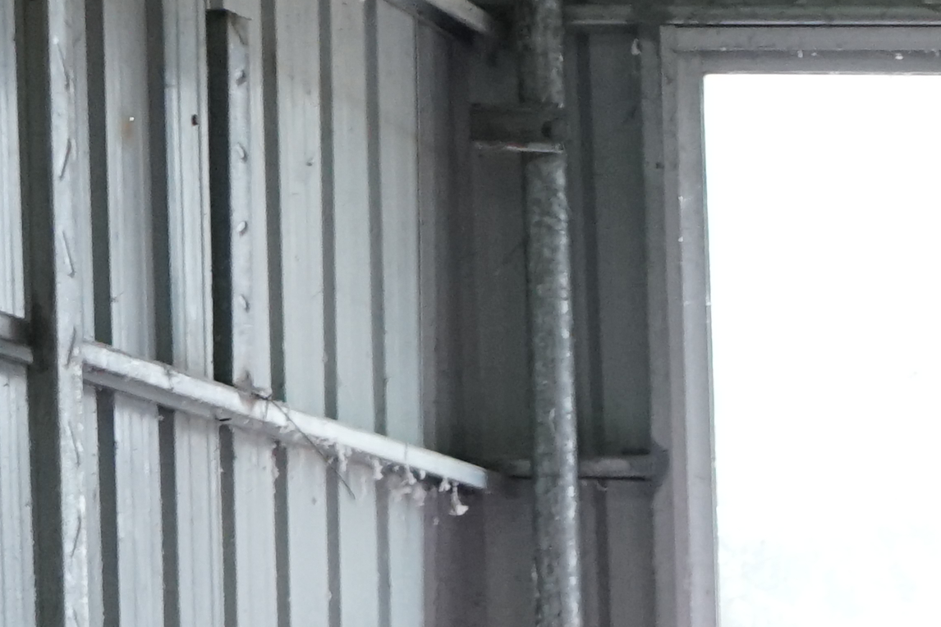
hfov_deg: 10.4
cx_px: 2003
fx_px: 4652
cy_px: 1244
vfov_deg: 7.4
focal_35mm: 178
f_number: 4
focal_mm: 34
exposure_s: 1/160
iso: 2000
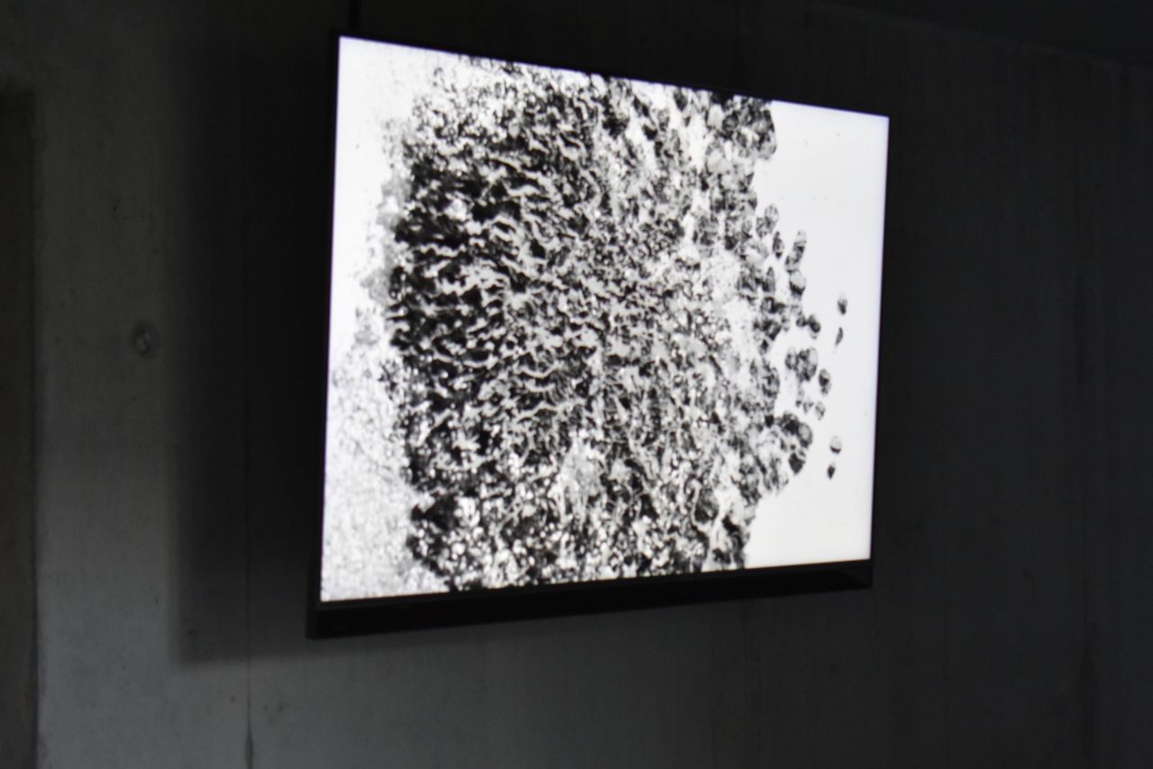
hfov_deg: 24.6
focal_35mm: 82
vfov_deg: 16.6
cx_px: 576
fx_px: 2643
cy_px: 384
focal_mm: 55
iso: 2000
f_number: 5.6
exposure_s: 1/60
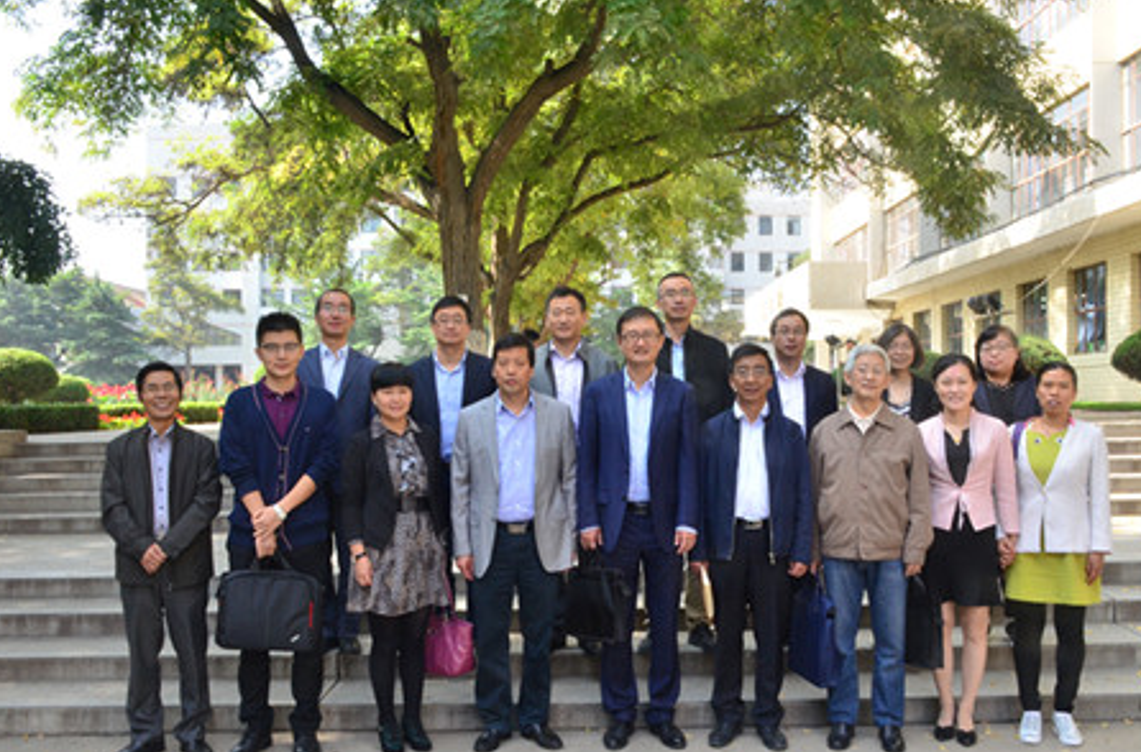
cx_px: 606
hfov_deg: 52.0
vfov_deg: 35.7
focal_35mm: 37
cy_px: 394
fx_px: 1169
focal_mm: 22
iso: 500
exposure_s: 1/25
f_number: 18
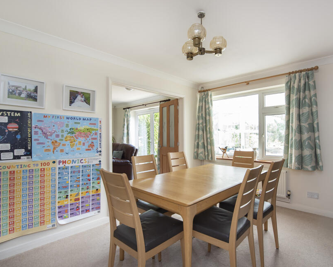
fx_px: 187
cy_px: 133
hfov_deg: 82.9
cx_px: 186
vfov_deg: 70.9
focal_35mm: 19
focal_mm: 16
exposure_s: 1/25
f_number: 8
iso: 320
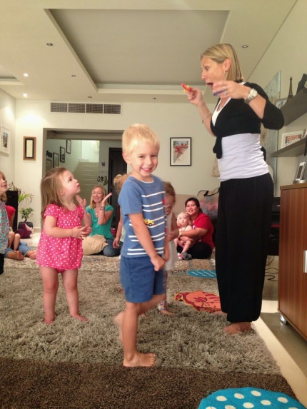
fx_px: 390
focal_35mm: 33
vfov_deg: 55.3
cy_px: 204
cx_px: 154
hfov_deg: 43.0
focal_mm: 4.12
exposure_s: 1/20
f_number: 2.4
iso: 100
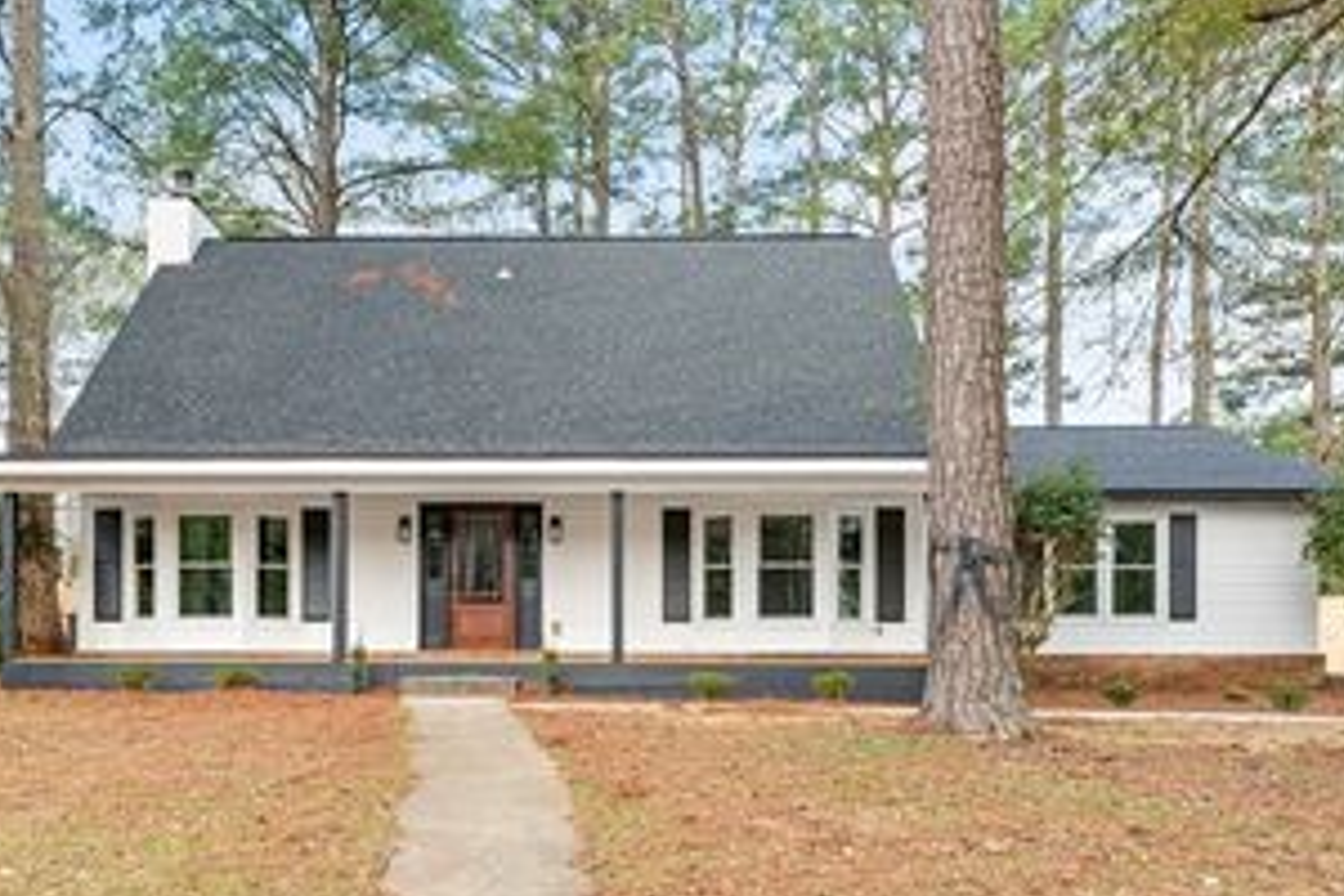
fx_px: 1157
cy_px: 668
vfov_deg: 41.1
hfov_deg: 60.2
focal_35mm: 31
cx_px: 618
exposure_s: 1/30
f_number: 8
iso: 250
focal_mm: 18.6
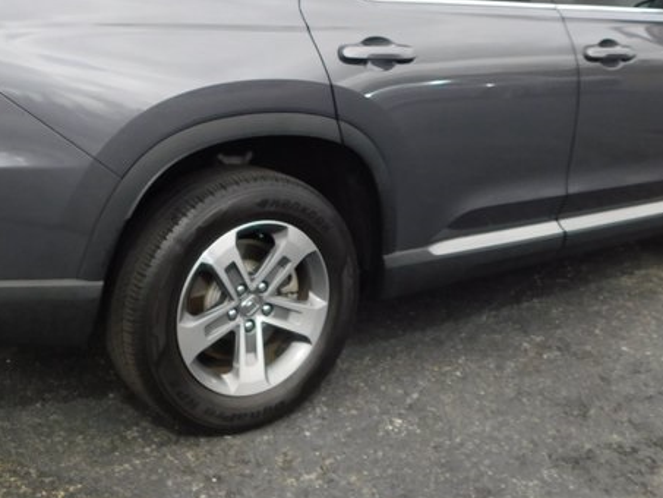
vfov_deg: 27.4
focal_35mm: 52
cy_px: 89
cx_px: 322
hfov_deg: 36.8
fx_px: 996
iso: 125
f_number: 3
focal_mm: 4
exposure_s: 1/500
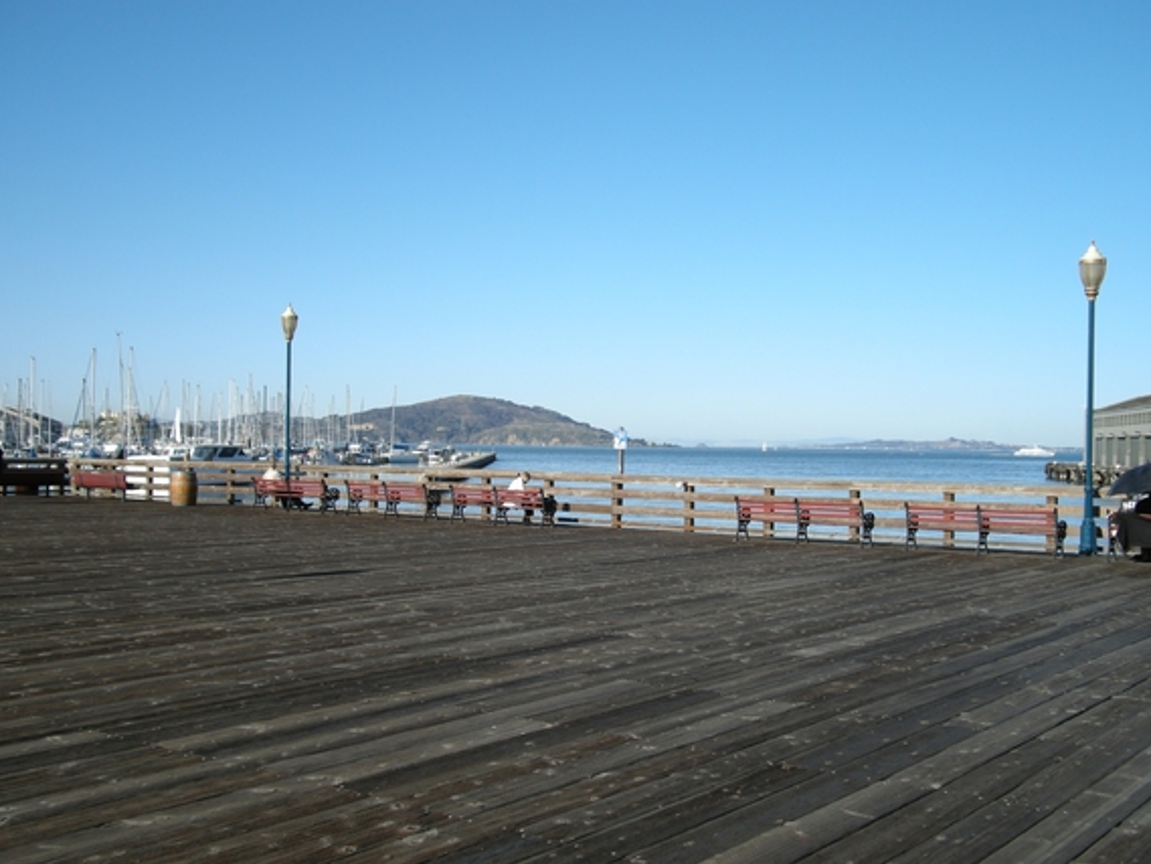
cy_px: 451
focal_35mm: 39
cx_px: 552
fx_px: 1297
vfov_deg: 36.8
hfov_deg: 47.8
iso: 64
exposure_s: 1/850
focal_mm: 7.9
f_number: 2.8
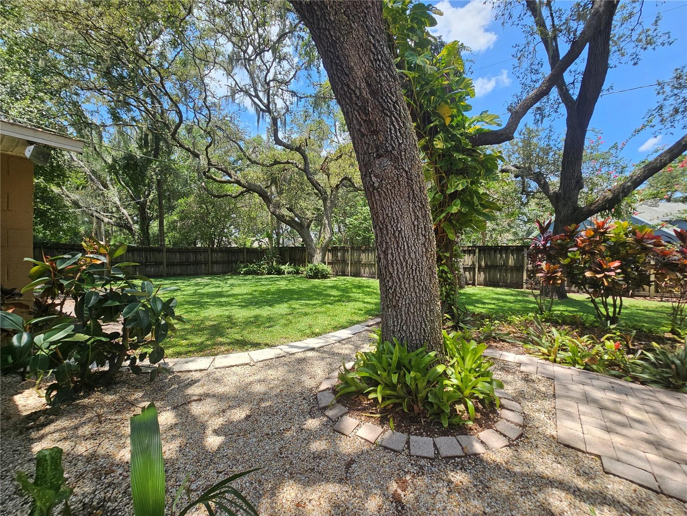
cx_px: 344
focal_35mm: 13
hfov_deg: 106.2
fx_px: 258
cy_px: 258
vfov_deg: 89.9
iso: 50
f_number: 2.2
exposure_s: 1/715
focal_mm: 2.2
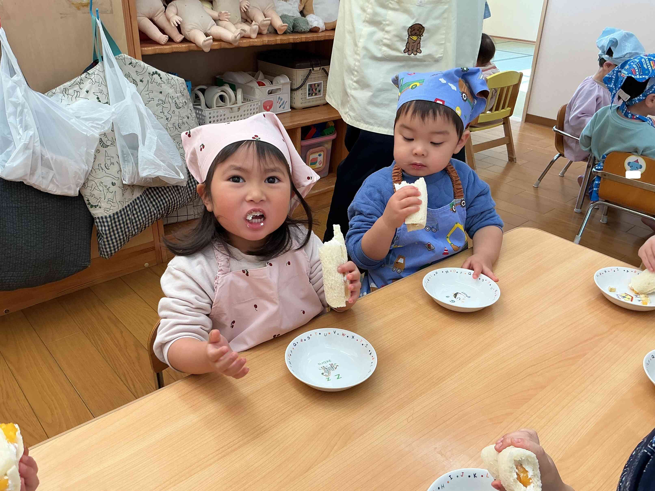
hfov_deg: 61.7
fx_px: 549
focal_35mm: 29
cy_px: 246
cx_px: 328
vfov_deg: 48.2
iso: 40
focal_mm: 3
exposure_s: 1/60
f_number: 1.8
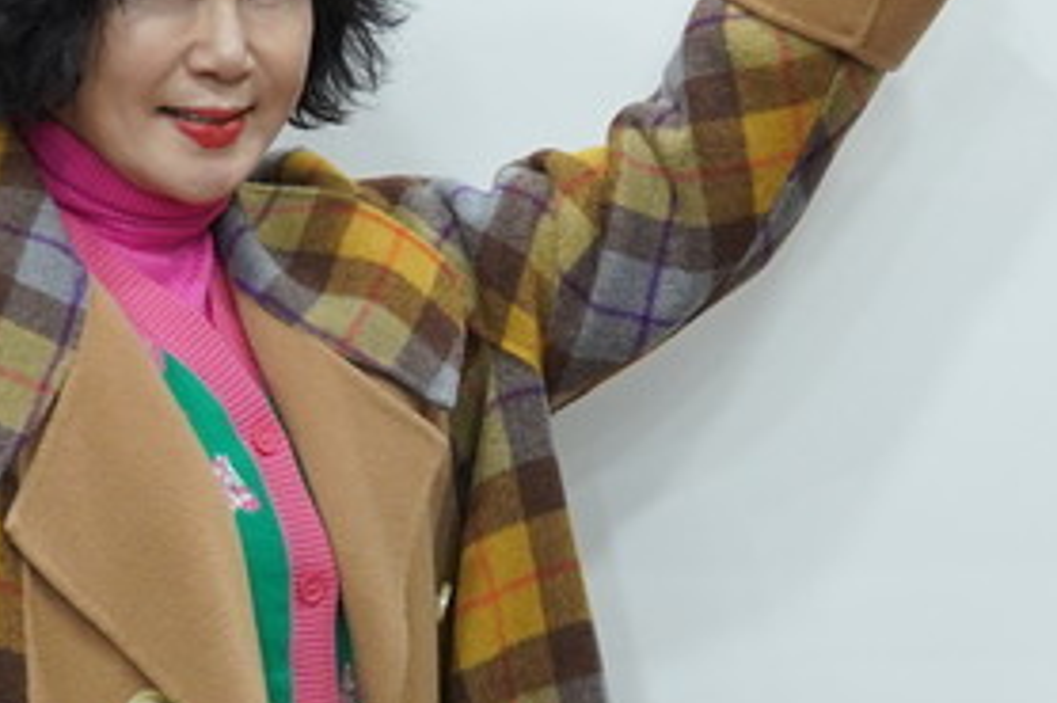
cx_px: 1049
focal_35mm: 184
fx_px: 5399
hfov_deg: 11.1
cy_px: 192
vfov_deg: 7.4
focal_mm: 40
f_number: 4
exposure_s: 1/160
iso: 1000
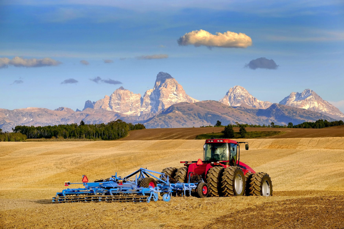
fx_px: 1748
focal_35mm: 183
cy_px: 114
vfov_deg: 7.5
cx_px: 172
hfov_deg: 11.2
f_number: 8
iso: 200
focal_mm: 121.8
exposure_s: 1/240
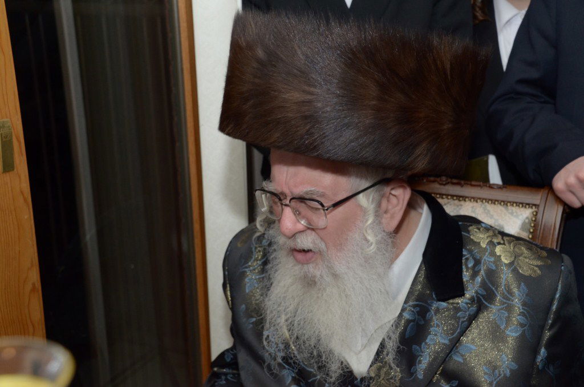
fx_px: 850
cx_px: 292
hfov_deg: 37.9
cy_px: 194
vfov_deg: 25.6
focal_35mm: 52
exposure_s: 1/125
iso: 800
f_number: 8
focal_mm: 35
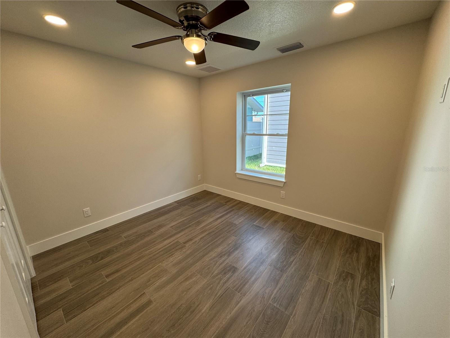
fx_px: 182
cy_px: 169
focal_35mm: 14
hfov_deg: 102.1
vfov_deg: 85.7
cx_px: 225
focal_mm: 2.22
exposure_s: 1/120
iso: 64
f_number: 2.2
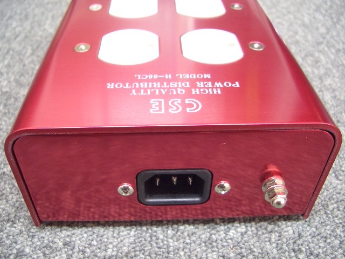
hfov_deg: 52.6
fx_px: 349
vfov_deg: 40.7
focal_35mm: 35
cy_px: 130
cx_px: 172
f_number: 2.6
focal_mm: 5.8
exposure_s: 1/8
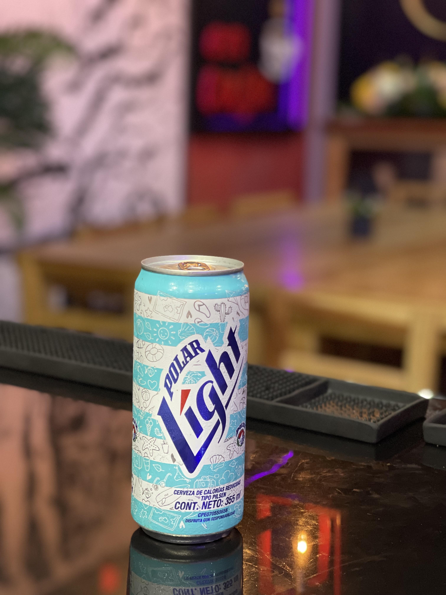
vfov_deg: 30.3
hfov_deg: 22.9
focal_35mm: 64
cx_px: 223
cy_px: 298
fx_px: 1099
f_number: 2.2
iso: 320
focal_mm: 7.5
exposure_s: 1/30
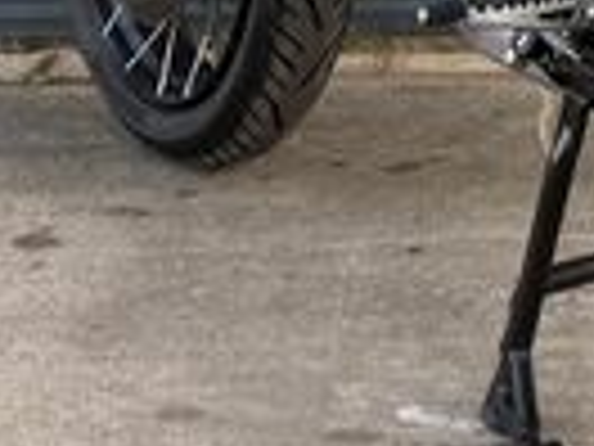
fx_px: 1991
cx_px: 702
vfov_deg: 11.8
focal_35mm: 116
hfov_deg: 16.3
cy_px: -365
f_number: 1.78
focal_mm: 6.76
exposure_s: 1/138
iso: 64
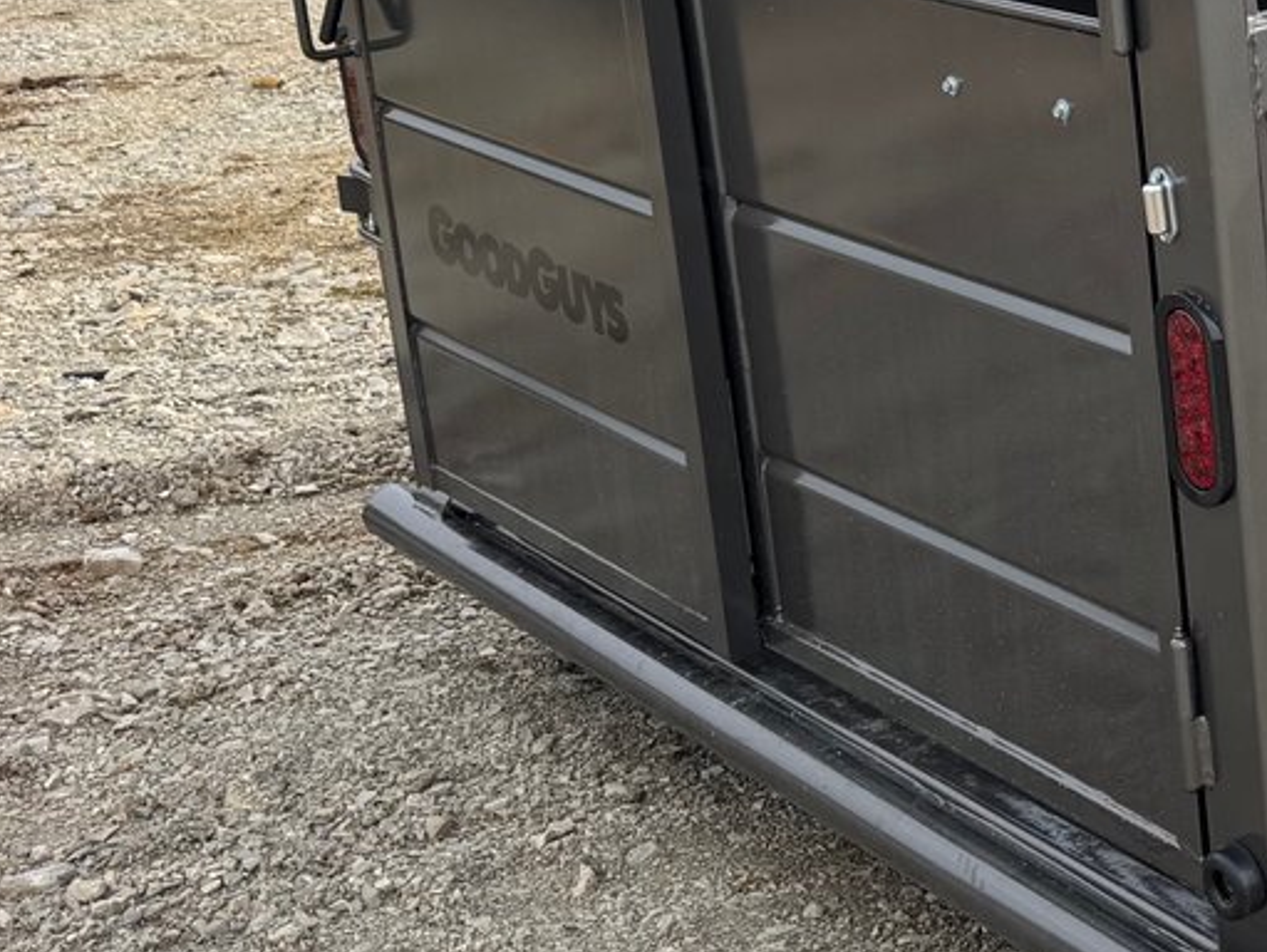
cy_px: -4
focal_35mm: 71
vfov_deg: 20.1
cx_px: 1638
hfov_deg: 24.1
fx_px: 2601
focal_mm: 6.76
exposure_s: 1/2041
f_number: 1.78
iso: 80
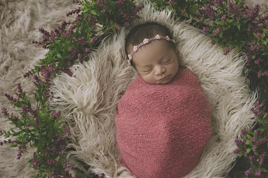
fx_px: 335
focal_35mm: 45
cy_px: 108
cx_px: 165
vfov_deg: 29.7
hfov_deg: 43.3
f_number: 2.2
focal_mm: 35
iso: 200
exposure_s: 1/250
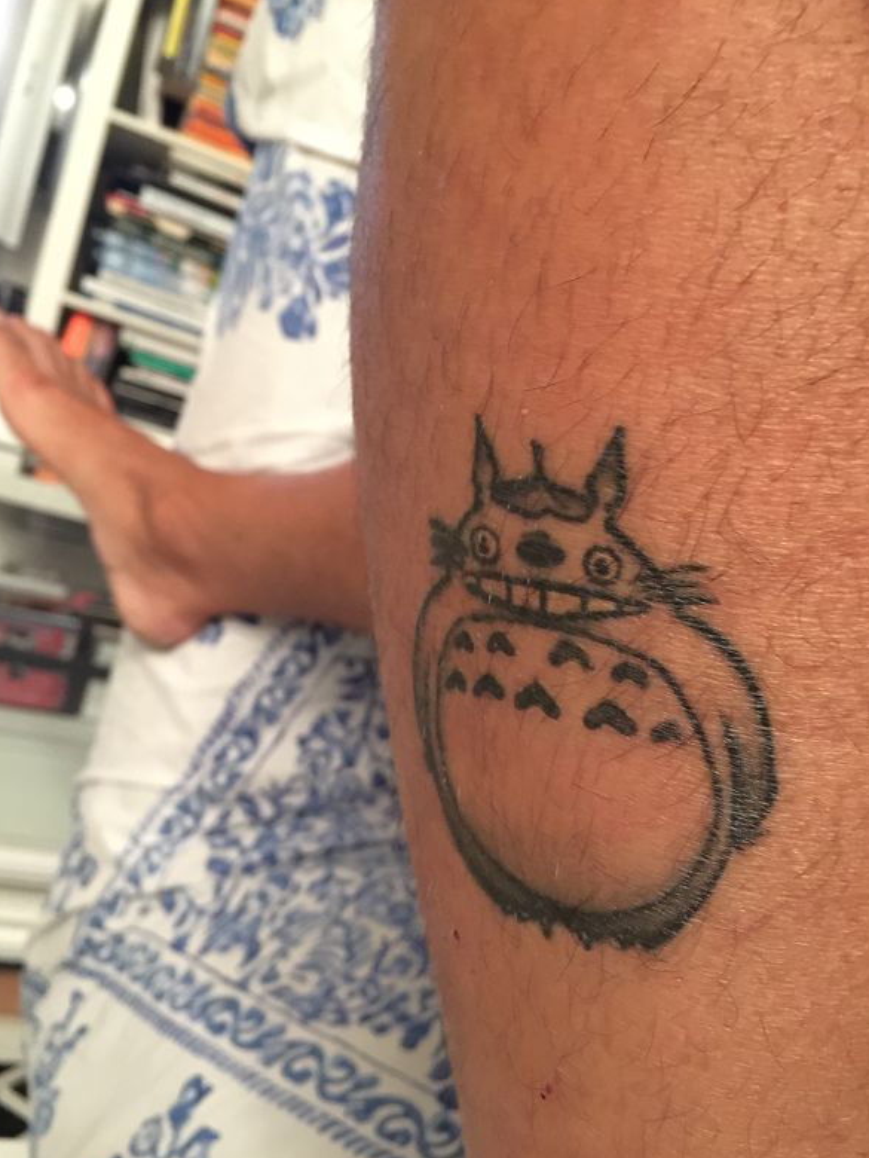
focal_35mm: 30
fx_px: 1003
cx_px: 436
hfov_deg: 46.8
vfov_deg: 59.9
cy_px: 584
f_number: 2.2
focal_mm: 4.15
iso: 200
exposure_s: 1/4
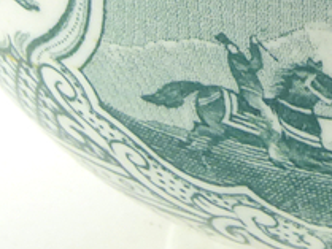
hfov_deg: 3.6
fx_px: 5278
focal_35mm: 550
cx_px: 504
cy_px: -24
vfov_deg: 2.7
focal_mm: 20.6
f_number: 5.6
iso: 200
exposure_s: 1/40
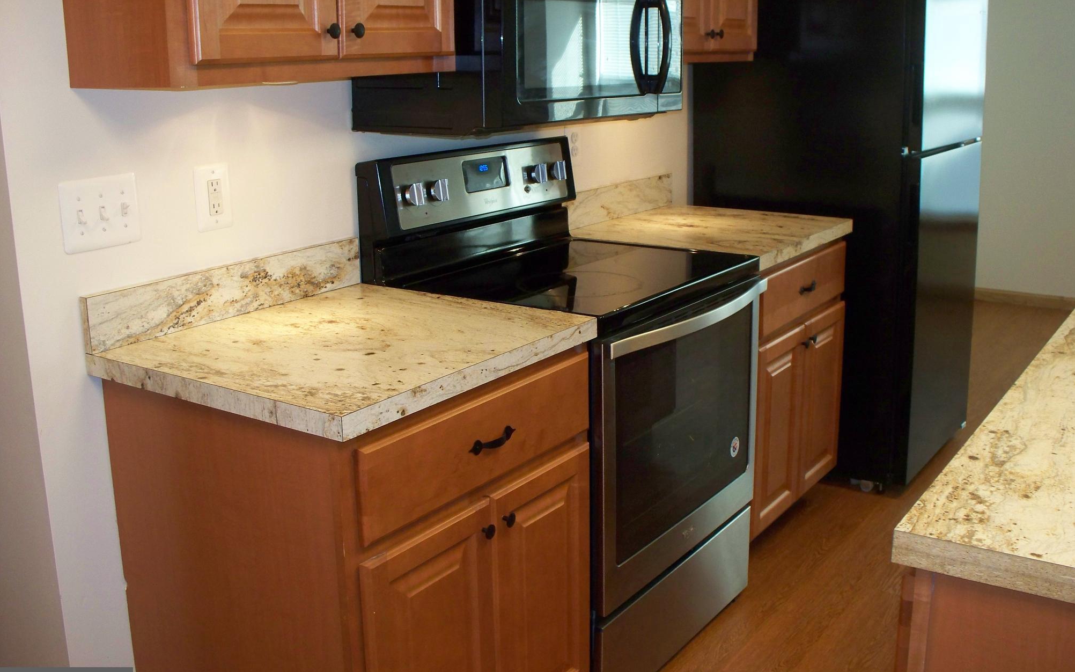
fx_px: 1142
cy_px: 299
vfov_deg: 32.7
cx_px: 548
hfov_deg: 50.4
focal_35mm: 39
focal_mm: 7.54
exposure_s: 1/60
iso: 200
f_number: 2.8
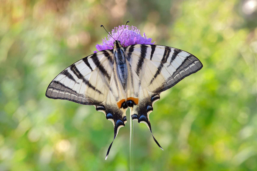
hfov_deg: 13.7
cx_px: 128
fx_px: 1070
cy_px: 86
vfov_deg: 9.1
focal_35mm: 150
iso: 100
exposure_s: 1/6
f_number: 13
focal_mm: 100
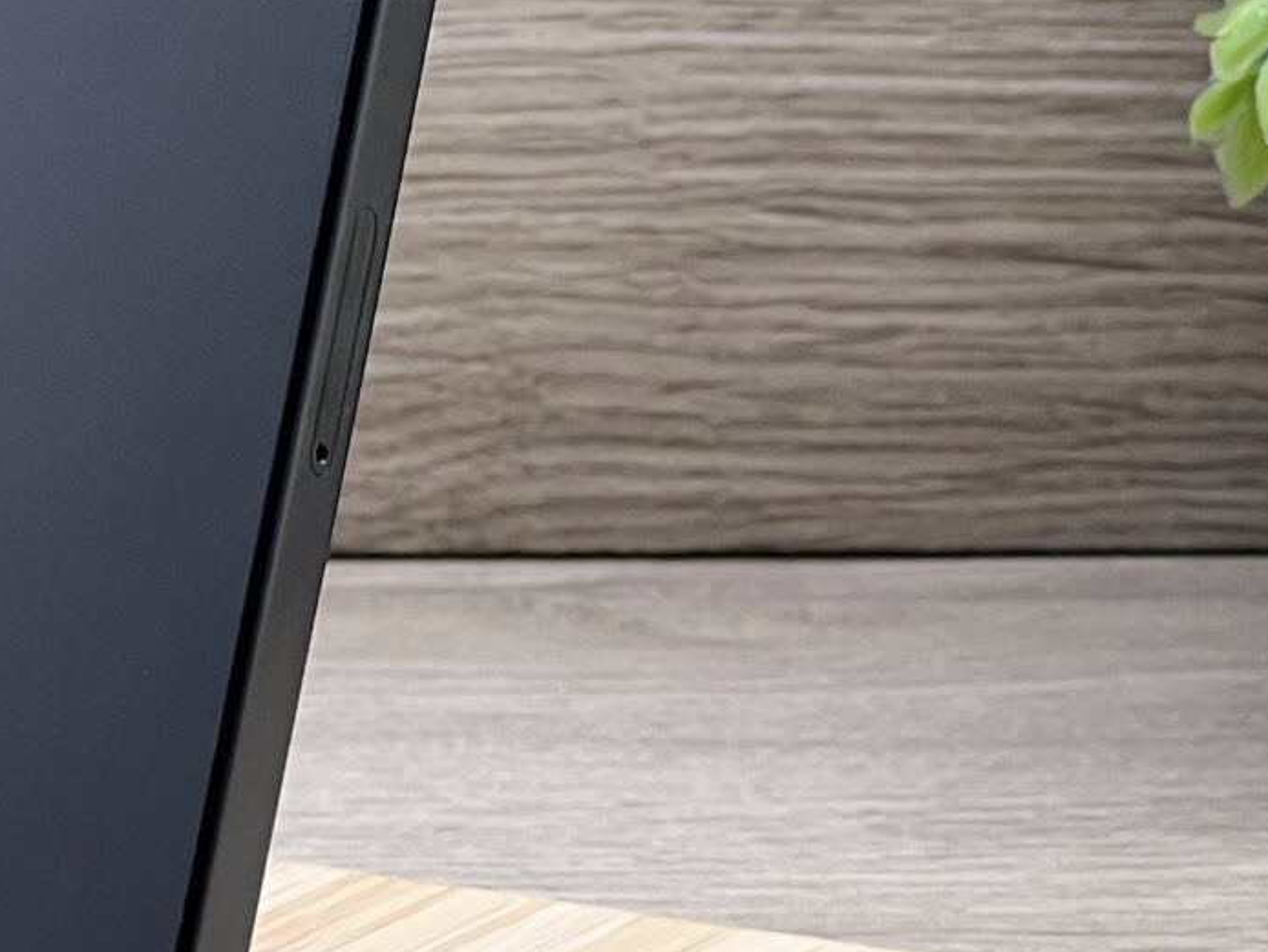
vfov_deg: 5.2
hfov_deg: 6.9
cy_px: 168
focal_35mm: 284
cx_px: -20
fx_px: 10407
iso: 100
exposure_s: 1/99
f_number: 2.8
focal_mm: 9
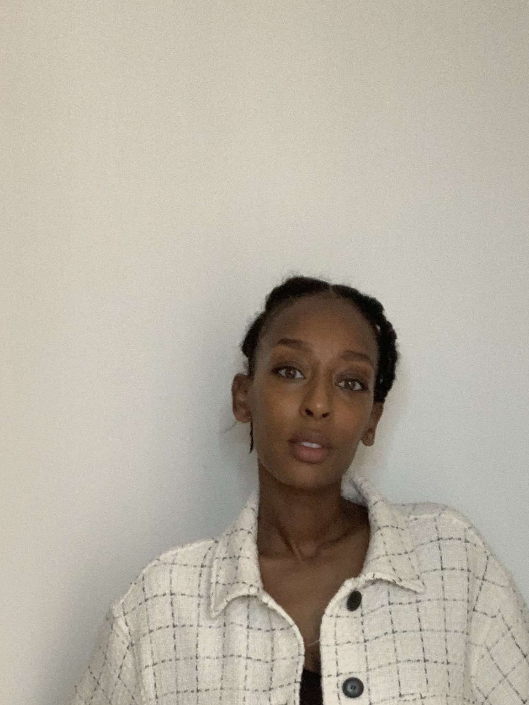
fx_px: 1304
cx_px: 333
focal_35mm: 64
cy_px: 633
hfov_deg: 22.9
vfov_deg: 29.1
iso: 320
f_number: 2.2
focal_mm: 2.87
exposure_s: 1/54
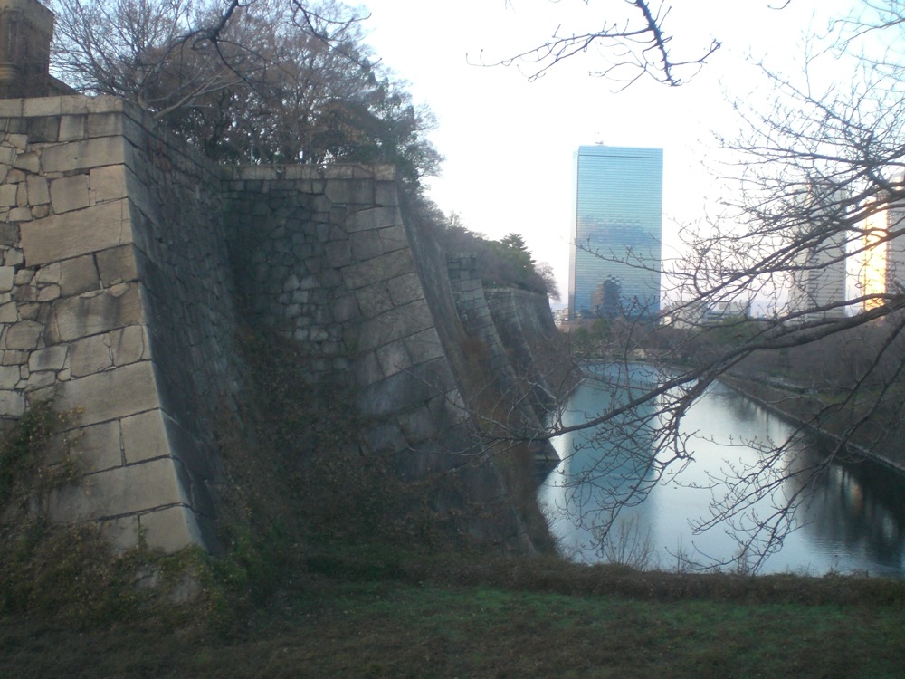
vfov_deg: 37.7
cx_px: 452
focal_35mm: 38
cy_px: 340
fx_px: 993
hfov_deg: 49.0
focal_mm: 6.3
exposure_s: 1/80
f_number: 3.1
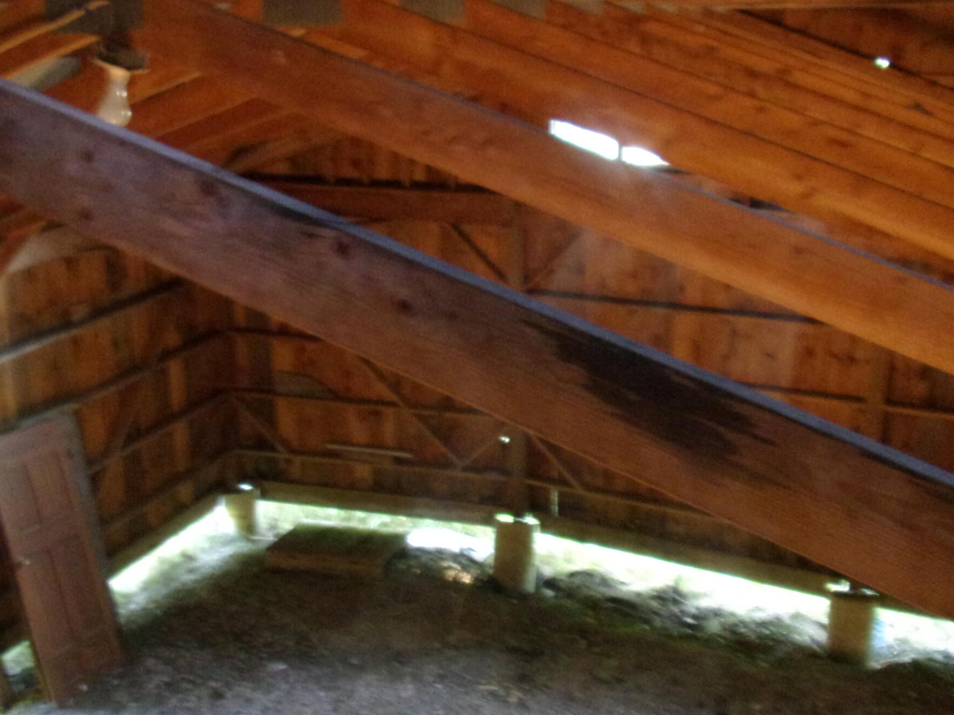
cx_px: 457
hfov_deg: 45.8
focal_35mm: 41
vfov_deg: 35.1
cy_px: 376
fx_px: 1130
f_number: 3.3
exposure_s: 1/4
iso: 400
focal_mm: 4.3
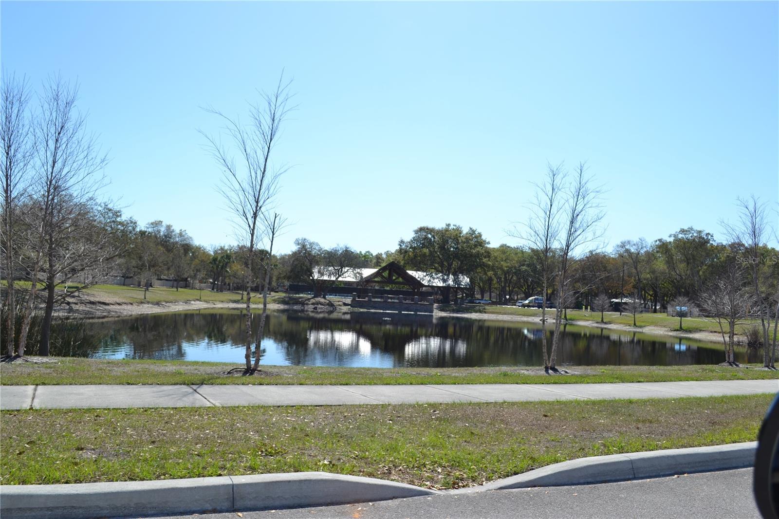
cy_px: 260
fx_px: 649
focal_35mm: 30
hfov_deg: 61.9
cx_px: 390
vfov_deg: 43.6
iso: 100
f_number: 9
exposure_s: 1/320
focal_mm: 20
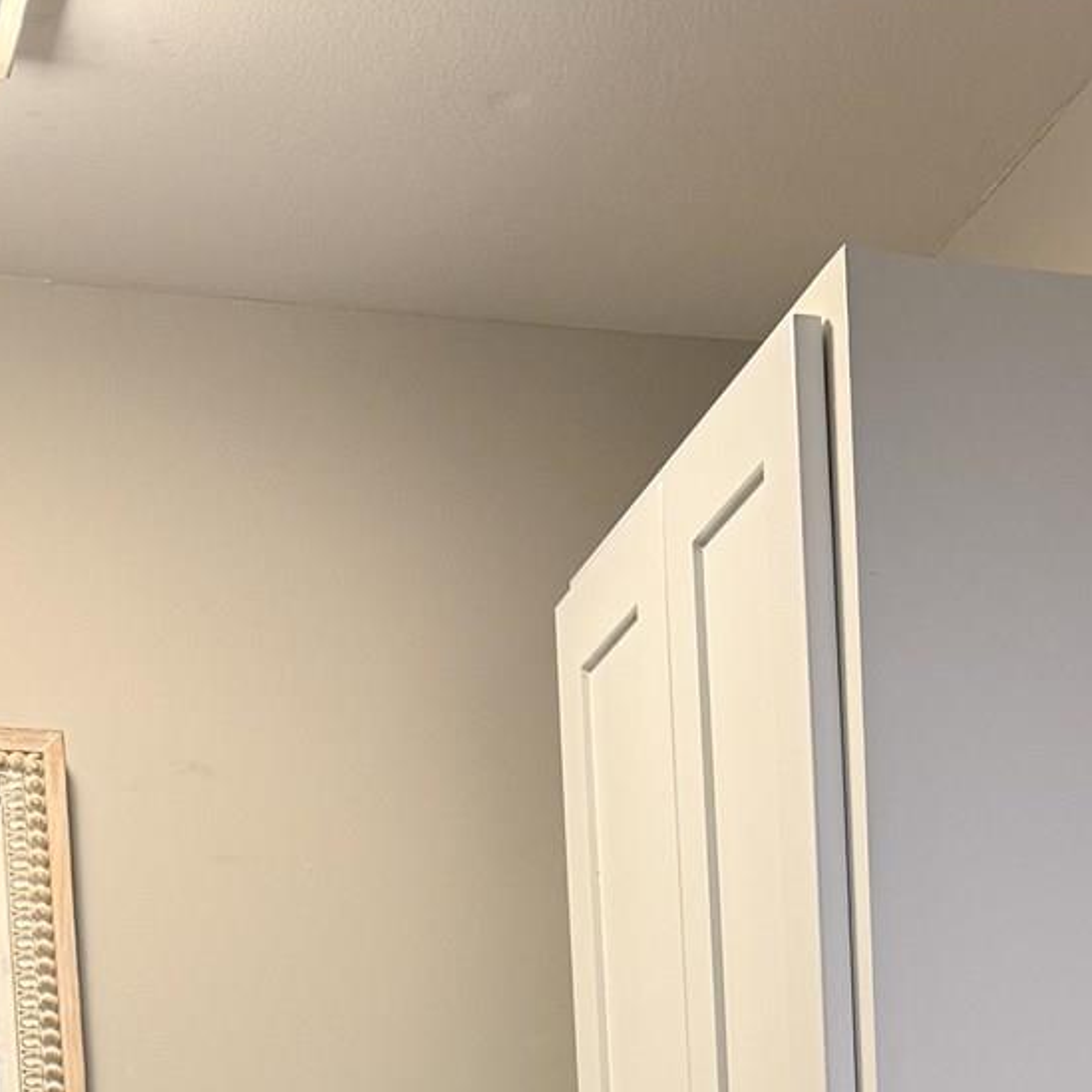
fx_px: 3176
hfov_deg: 19.4
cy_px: 2049
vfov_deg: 16.1
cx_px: 806
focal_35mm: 89
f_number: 1.78
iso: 160
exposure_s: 1/60
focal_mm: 6.76
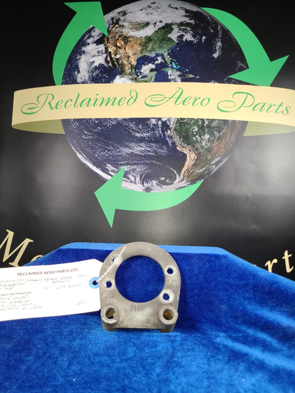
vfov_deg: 67.3
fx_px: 295
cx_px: 148
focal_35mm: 26
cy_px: 196
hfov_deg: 53.1
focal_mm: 5.4
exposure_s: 1/60
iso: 64
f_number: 1.8
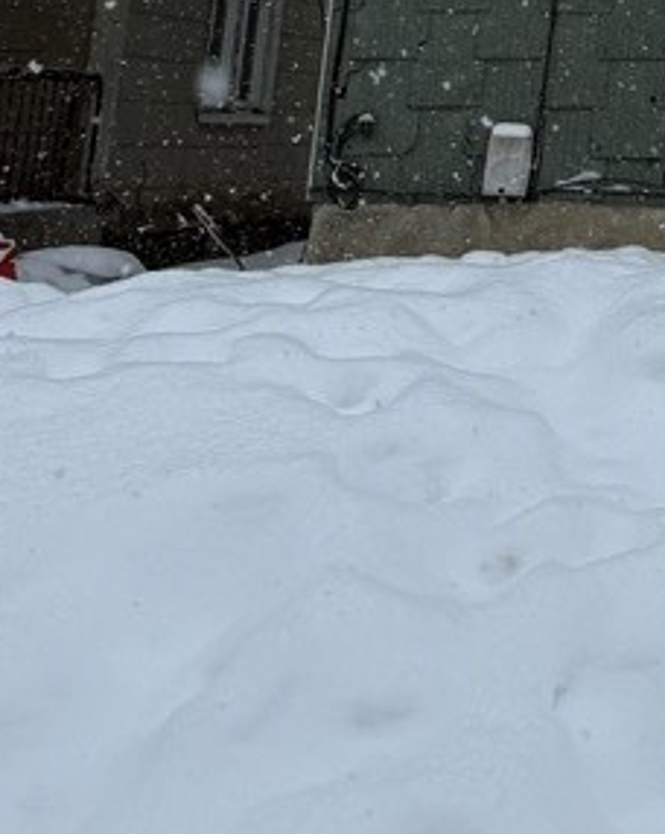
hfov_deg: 16.4
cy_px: -525
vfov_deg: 19.1
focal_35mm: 84
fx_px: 2071
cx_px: 1030
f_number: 1.78
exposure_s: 1/5319
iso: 80
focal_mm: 6.76
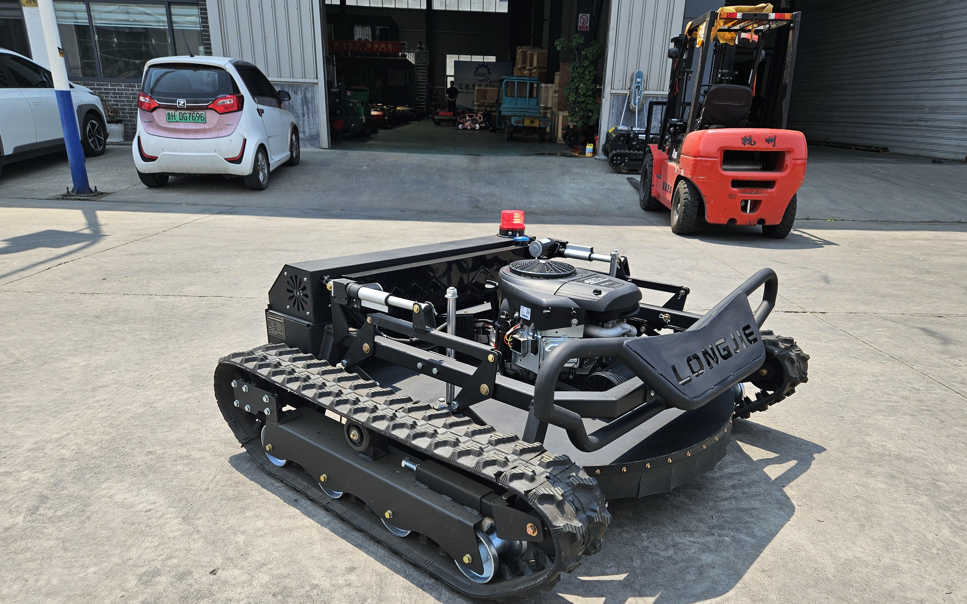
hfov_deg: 72.5
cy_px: 361
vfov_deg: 49.0
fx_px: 659
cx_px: 487
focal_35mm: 25
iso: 25
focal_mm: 5.4
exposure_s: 1/1061
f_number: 1.8
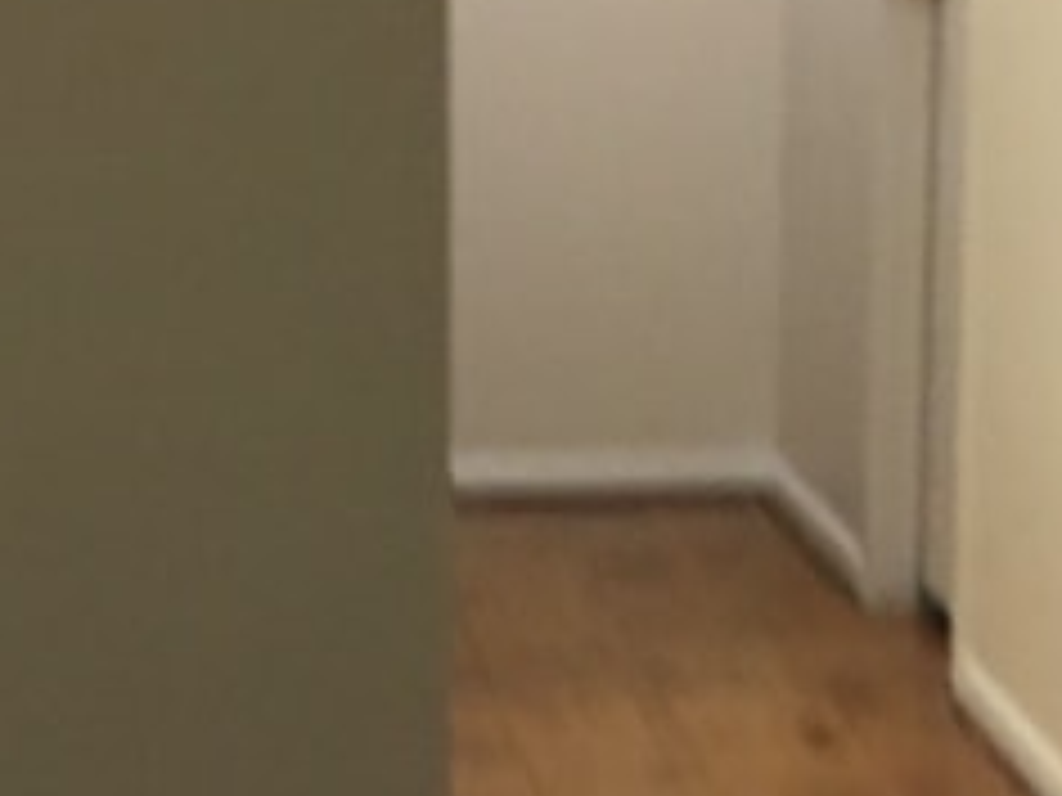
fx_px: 5031
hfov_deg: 12.0
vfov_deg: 8.8
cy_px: 1246
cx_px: 646
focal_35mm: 164
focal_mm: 4.15
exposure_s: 1/30
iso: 125
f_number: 2.2
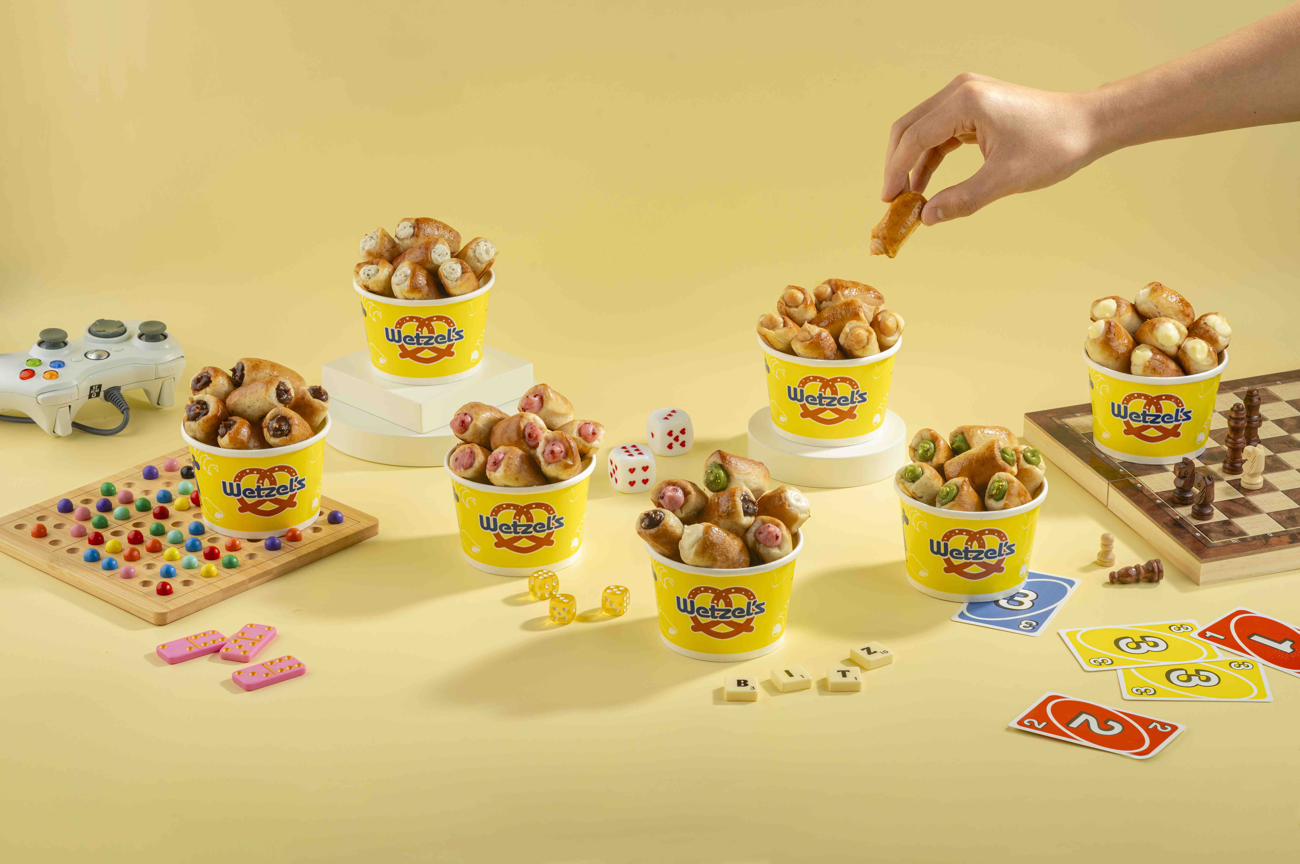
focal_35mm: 90
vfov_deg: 15.2
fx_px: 3246
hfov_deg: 22.6
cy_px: 432
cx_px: 650
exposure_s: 1/100
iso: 100
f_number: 13
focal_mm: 90
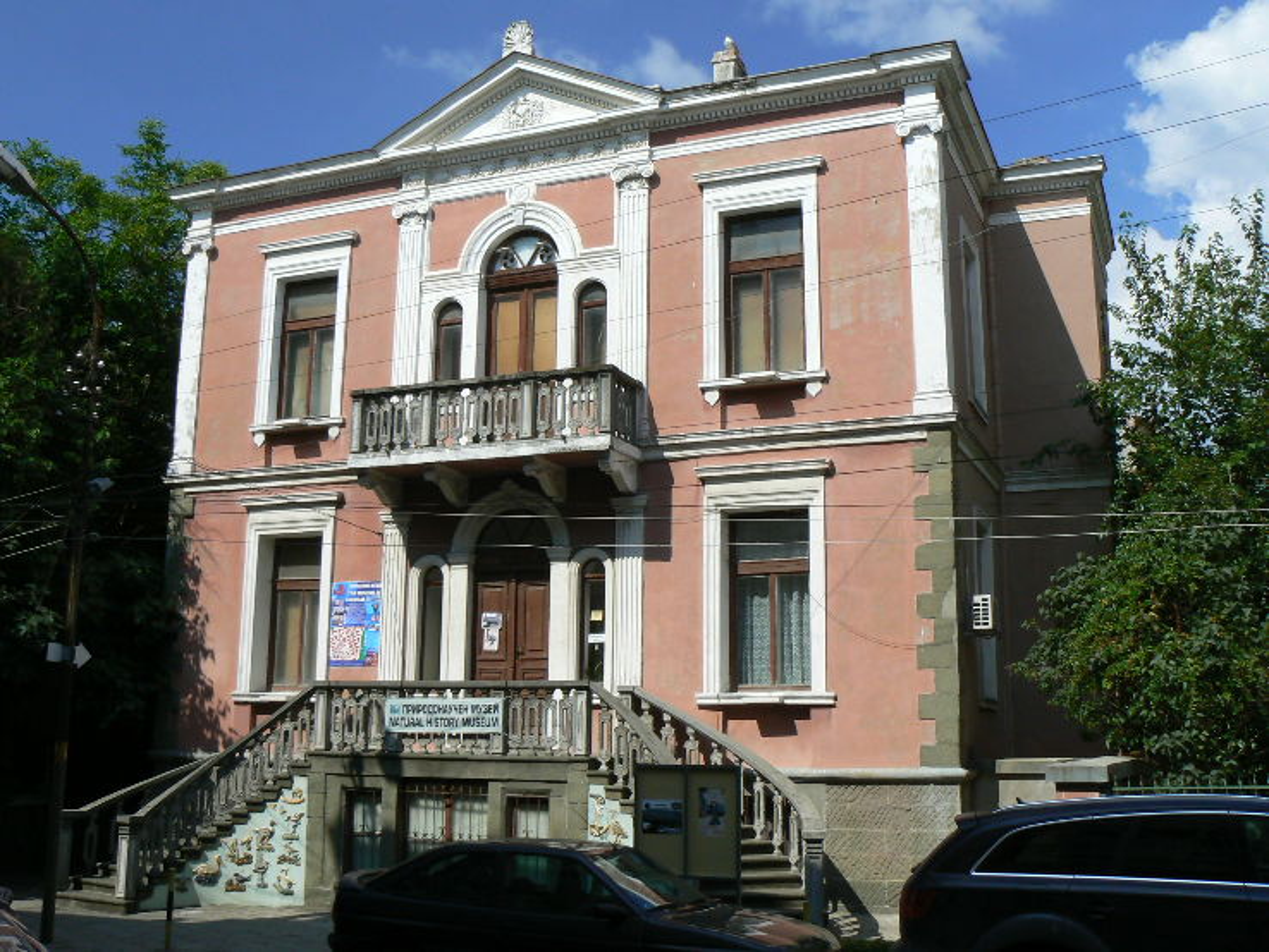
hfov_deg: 51.3
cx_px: 634
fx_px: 1320
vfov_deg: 39.7
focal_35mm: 36
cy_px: 476
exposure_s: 1/125
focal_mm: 6
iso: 100
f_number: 6.3
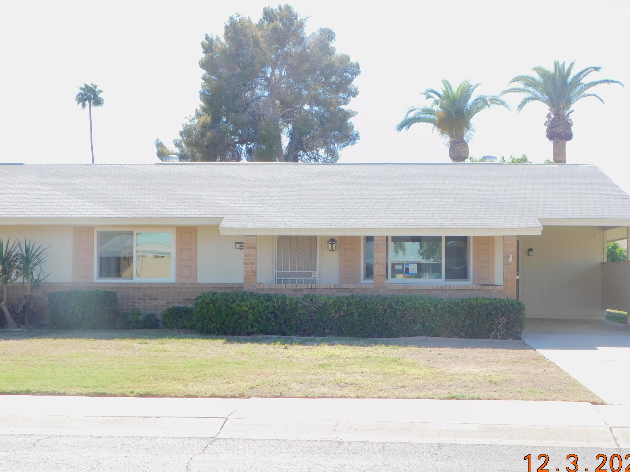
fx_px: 928
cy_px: 252
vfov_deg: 28.6
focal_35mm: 51
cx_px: 340
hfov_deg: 37.5
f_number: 3.7
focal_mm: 8
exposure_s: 1/400
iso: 125
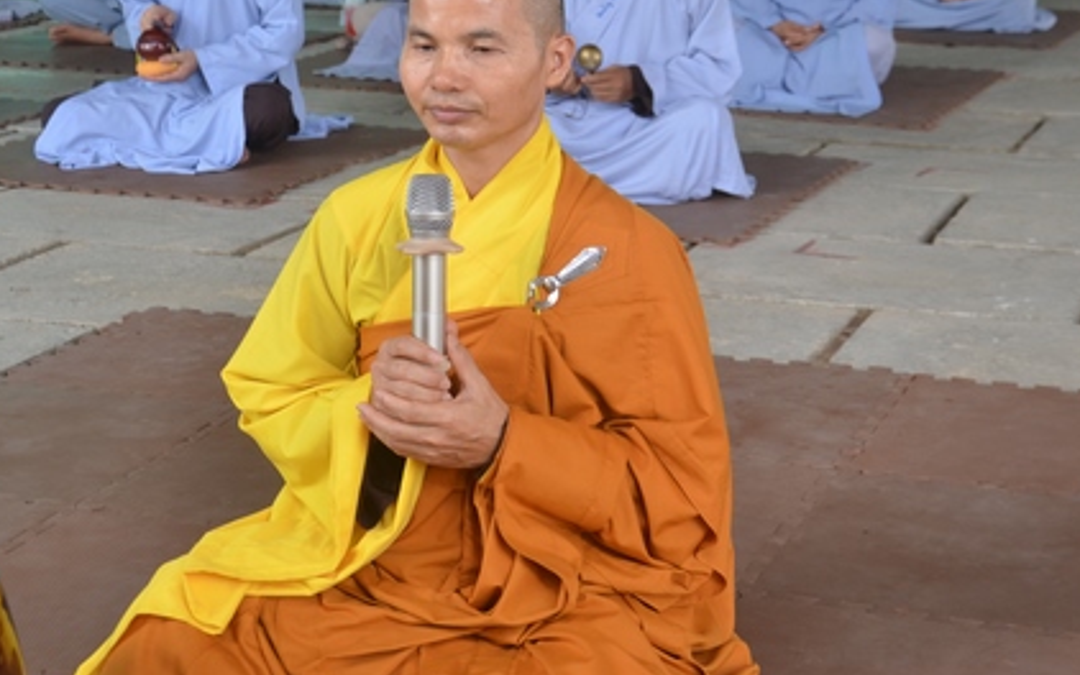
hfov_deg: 25.8
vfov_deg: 16.3
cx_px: 635
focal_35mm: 80
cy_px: 193
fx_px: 2355
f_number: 5
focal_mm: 34
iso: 400
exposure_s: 1/100
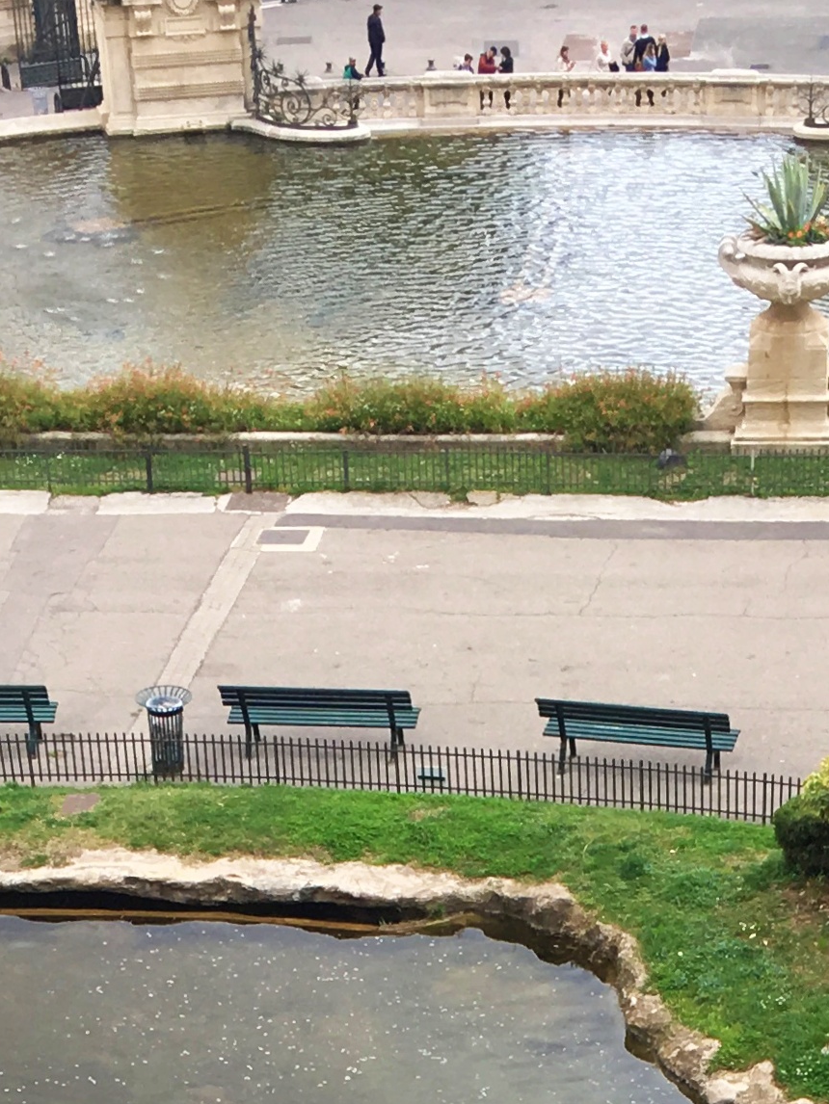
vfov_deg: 16.9
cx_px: 547
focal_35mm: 102
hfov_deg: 14.5
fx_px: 3256
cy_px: 1800
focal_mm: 4.15
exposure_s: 1/275
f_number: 2.2
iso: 25
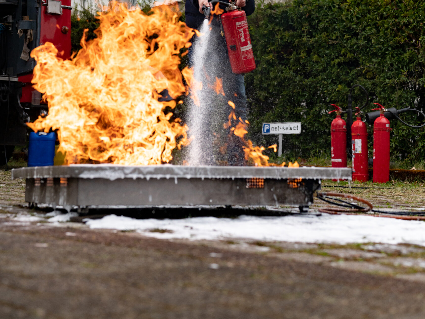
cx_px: 211
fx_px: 896
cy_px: -1
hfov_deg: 26.7
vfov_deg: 19.6
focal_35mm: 73
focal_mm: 50
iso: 640
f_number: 3.2
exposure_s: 1/5000
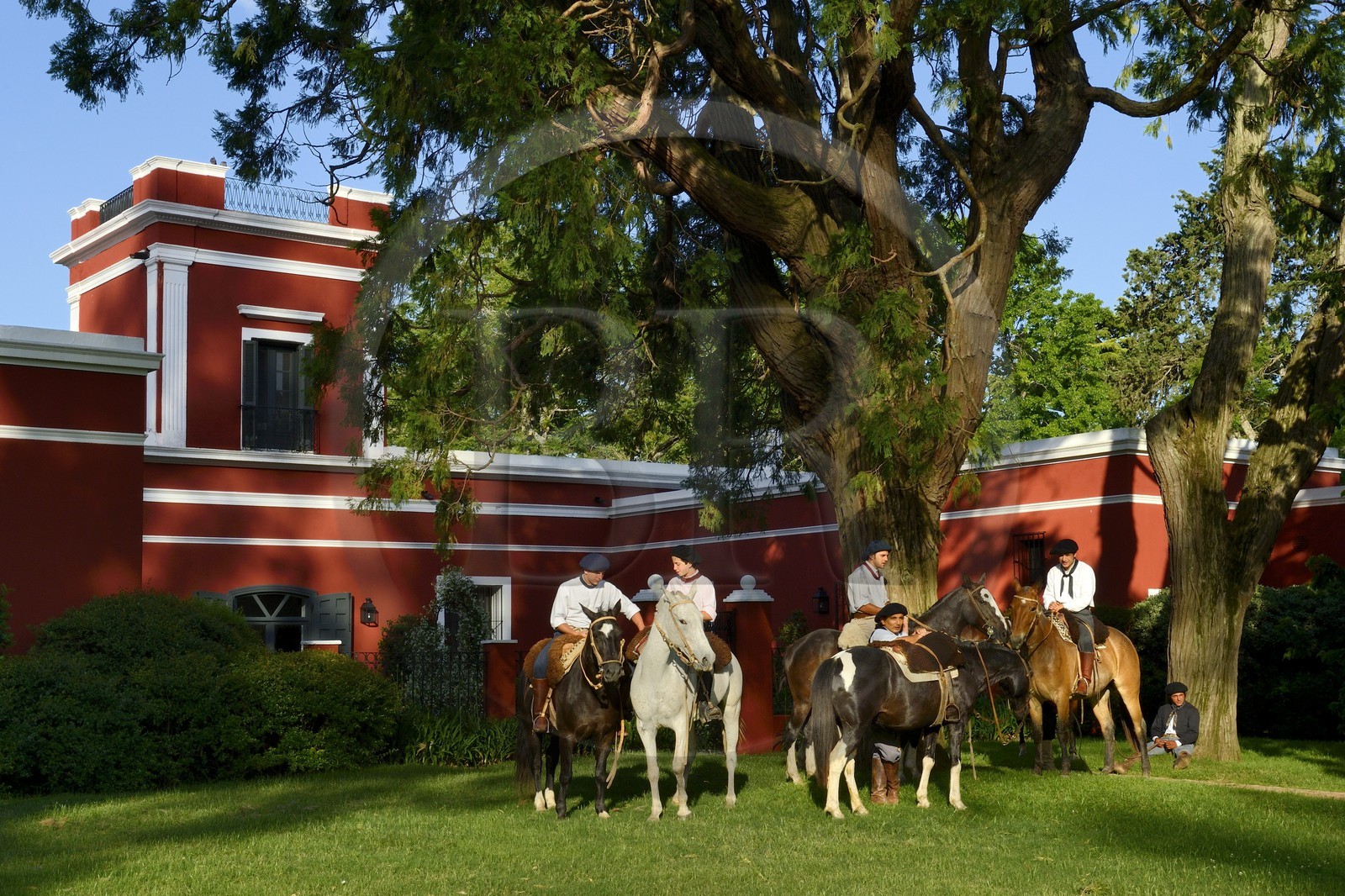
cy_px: 448
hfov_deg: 44.5
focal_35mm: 44
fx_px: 1643
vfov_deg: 30.5
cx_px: 672
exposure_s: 1/320
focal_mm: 44
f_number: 14
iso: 400
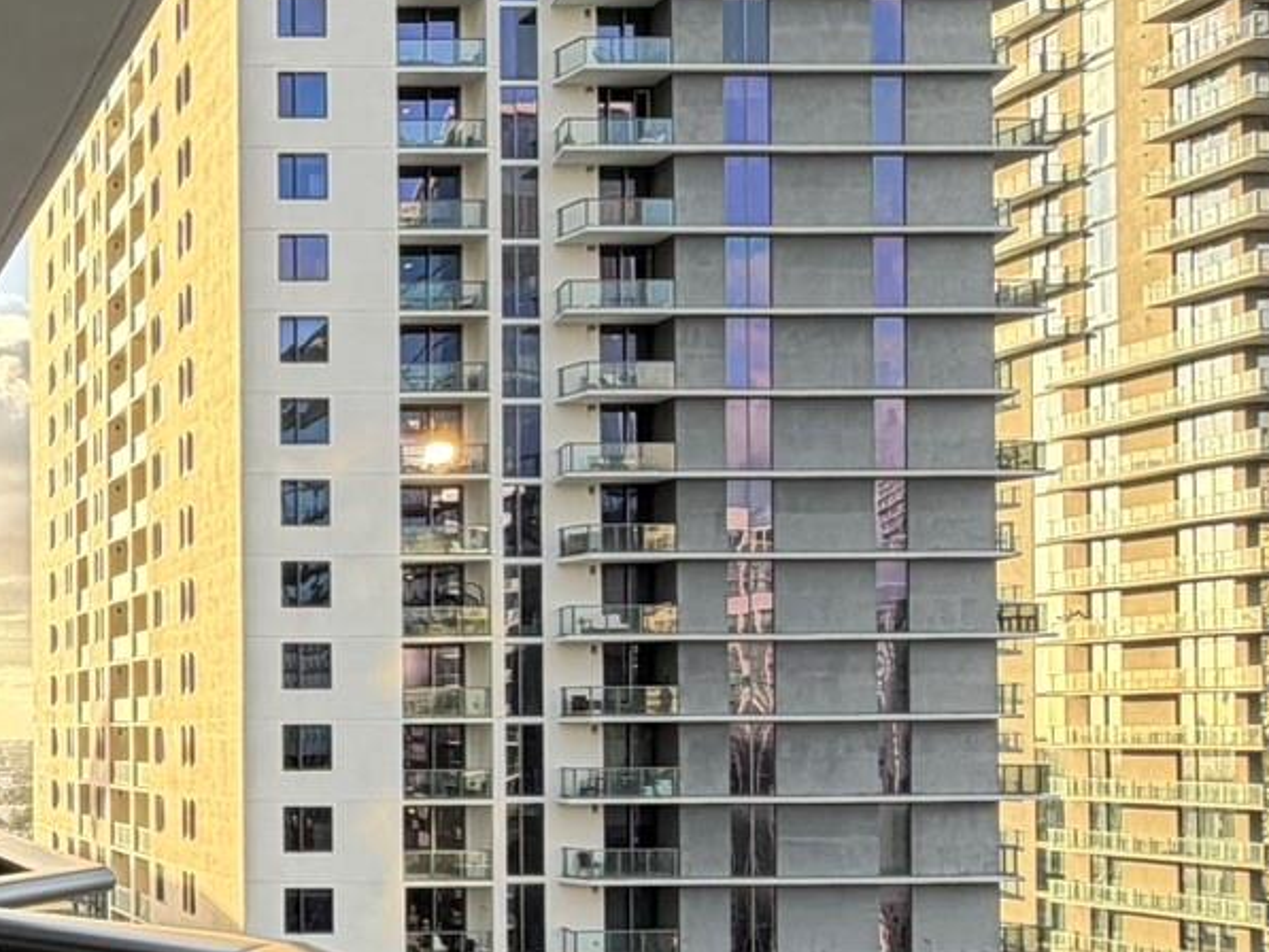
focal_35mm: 48
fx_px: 1760
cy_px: 718
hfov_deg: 33.0
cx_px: -230
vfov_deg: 29.8
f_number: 2.2
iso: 50
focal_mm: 2.22
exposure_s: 1/121
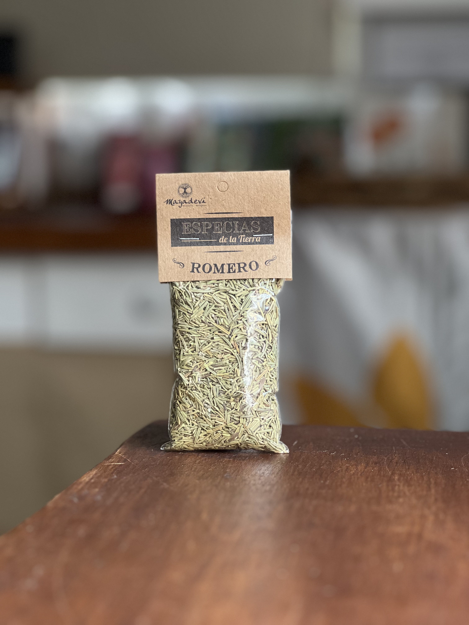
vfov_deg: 25.3
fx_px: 1391
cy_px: 312
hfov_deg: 19.1
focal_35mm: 77
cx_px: 234
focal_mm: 9
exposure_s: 1/76
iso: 250
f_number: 2.8
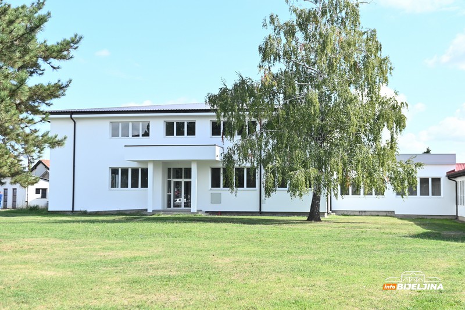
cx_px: 232
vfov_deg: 24.6
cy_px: 155
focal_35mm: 55
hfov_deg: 36.3
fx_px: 710
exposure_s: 1/3200
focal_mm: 55
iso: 1000
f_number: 4
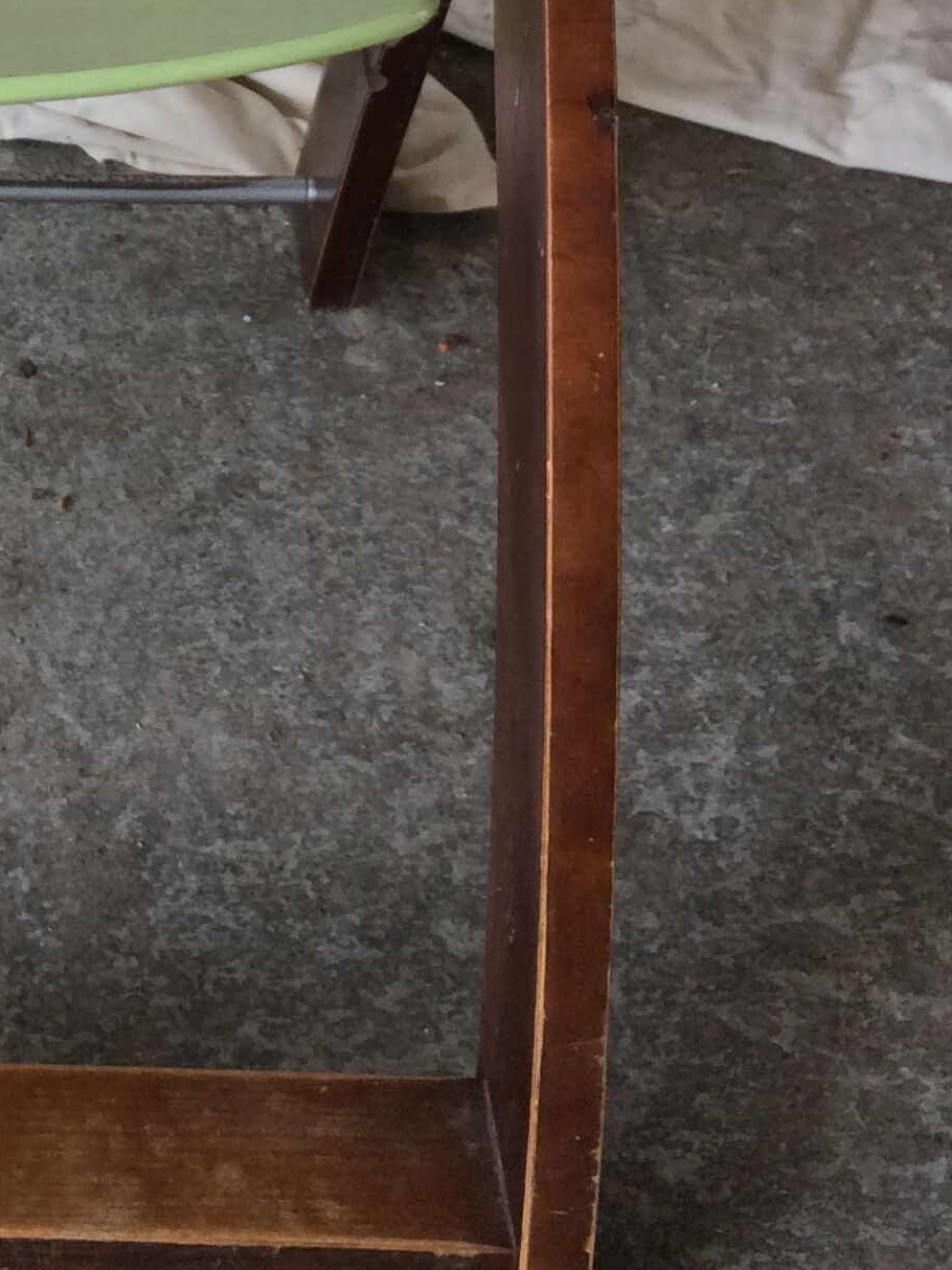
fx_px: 2861
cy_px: -216
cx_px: -178
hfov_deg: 18.0
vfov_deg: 23.1
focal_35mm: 78
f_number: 2.2
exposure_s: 1/100
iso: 64
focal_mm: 4.15
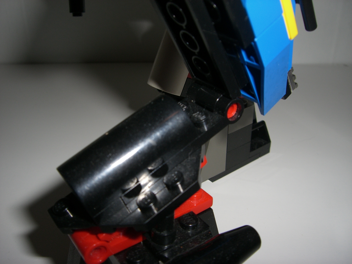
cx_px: 176
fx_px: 386
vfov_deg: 37.7
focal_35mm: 38
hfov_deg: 49.0
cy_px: 132
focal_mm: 6.2
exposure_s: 1/60
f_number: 4.3
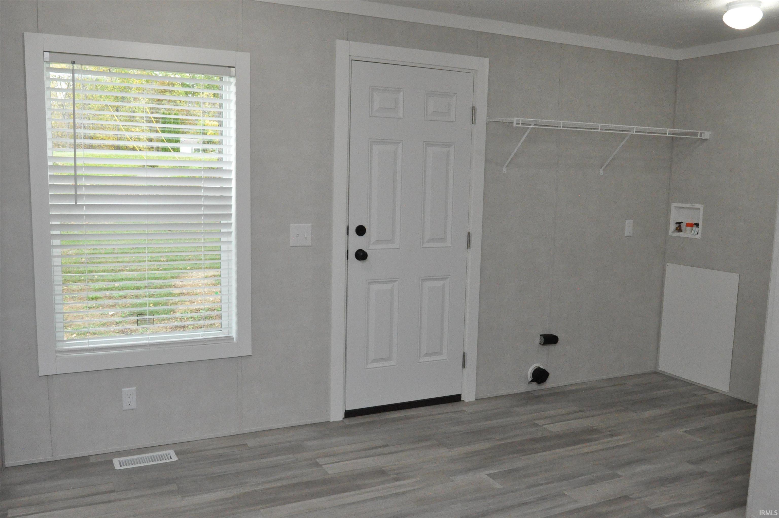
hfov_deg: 62.0
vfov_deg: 43.5
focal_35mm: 30
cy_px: 259
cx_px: 390
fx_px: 648
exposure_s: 1/100
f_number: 8
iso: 3200
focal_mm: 20
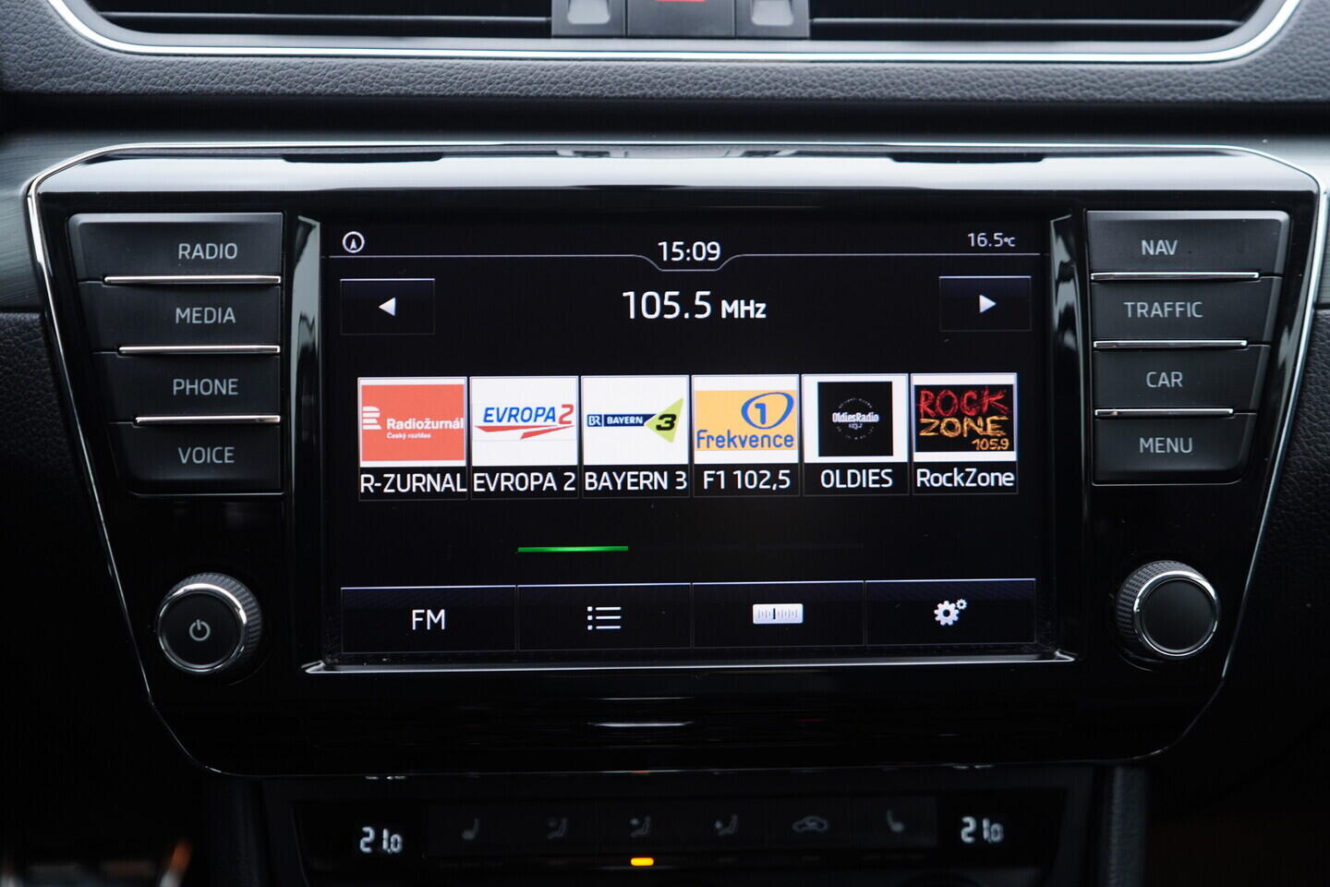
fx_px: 1330
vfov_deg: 36.9
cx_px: 665
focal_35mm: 36
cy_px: 444
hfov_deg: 53.1
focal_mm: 24
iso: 250
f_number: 2.8
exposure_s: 1/40
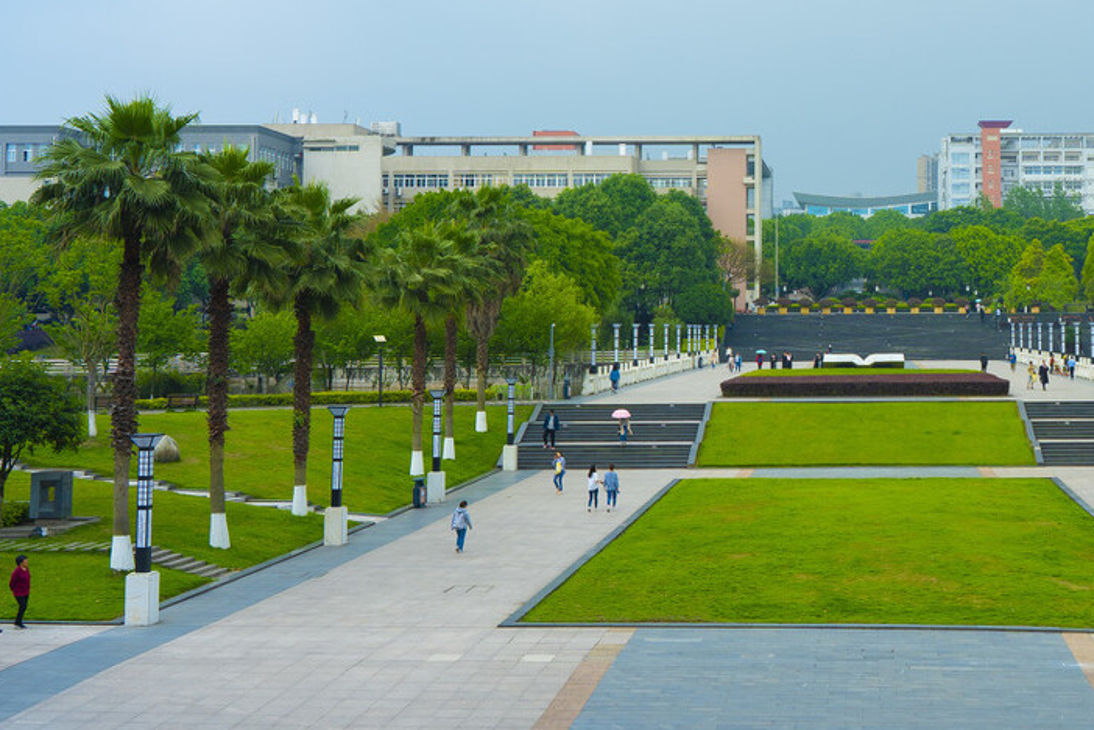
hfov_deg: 36.2
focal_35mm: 53
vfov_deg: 25.2
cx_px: 879
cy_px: 185
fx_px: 1610
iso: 100
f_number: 8
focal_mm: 31
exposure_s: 1/200
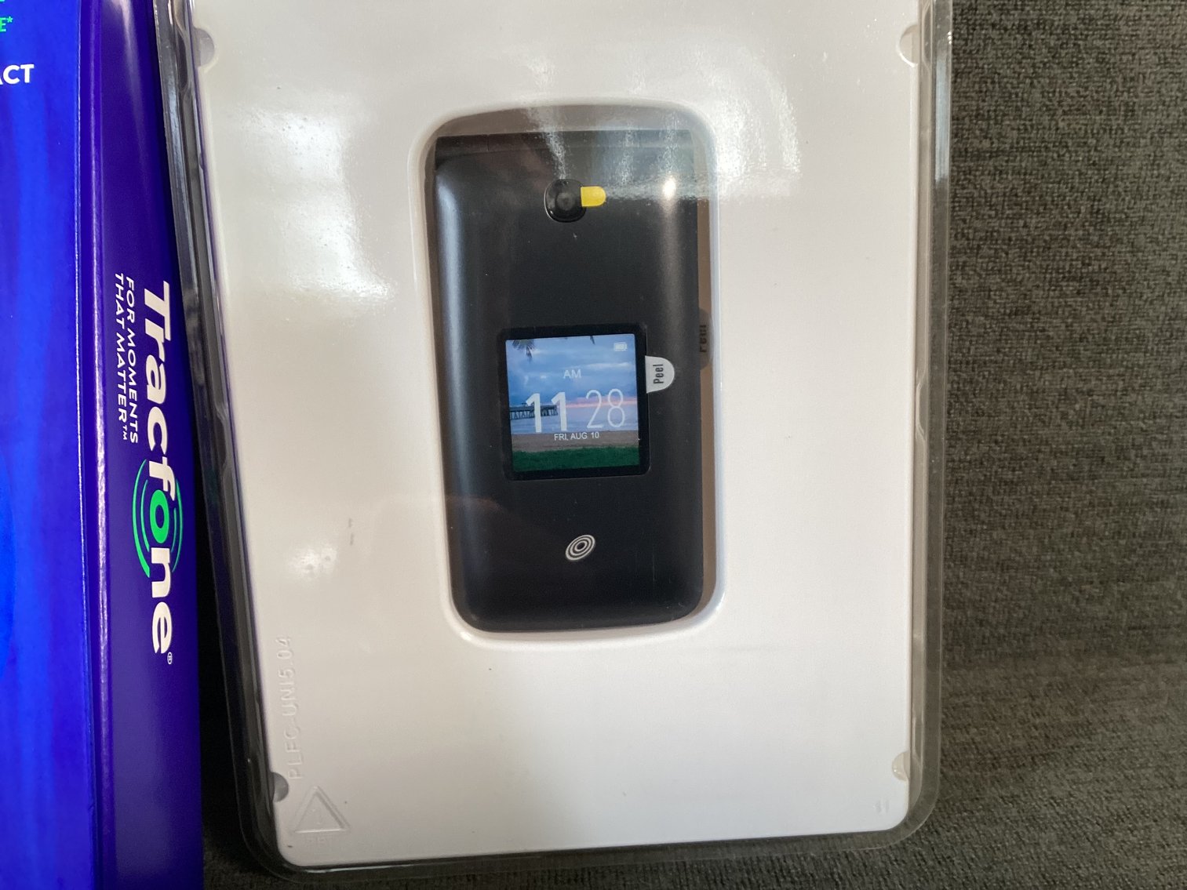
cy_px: 445
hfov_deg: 58.3
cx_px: 594
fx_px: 1063
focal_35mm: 31
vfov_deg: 45.4
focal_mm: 3.3
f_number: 2.4
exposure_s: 1/100
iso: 80
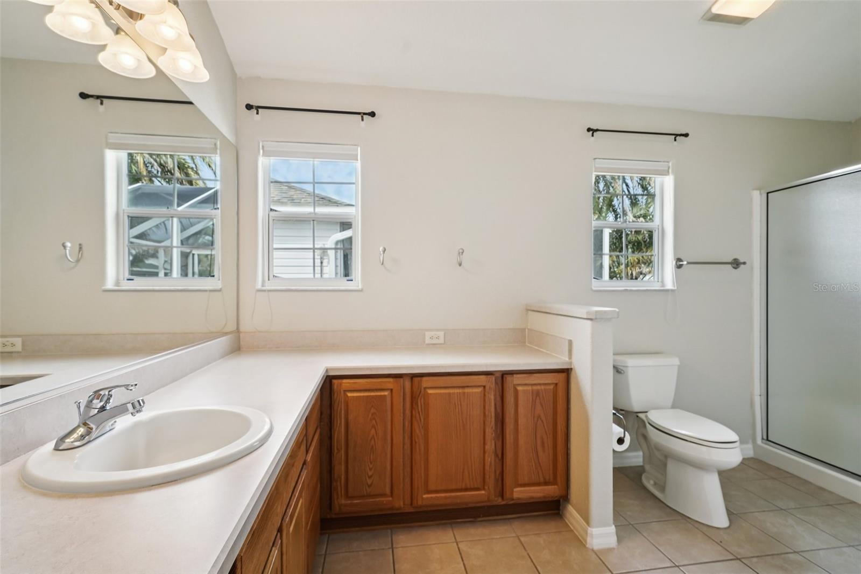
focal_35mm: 16
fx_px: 383
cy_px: 287
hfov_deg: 96.7
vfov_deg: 73.7
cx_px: 430
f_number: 8
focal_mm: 16
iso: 400
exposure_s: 1/45
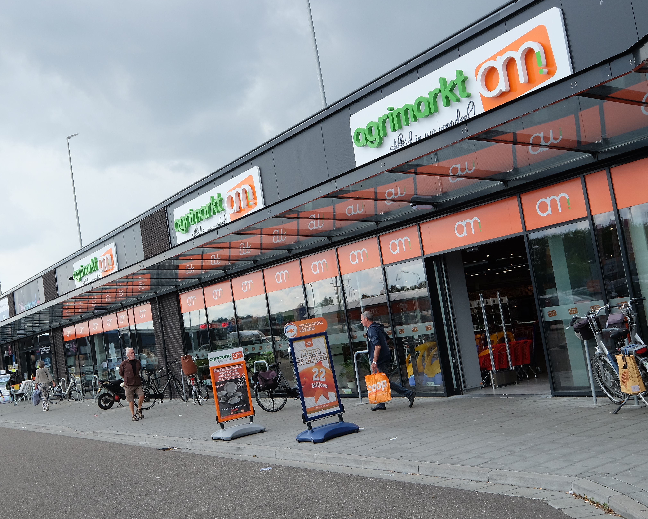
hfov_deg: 44.6
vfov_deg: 36.5
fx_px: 786
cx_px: 265
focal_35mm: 41
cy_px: 261
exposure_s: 1/420
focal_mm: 24
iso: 400
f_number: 7.1
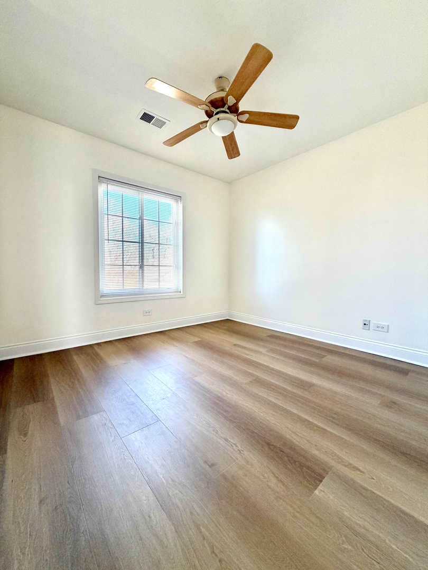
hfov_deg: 85.7
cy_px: 285
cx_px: 214
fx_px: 231
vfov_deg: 102.1
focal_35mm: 14
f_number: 2.2
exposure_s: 1/120
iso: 200
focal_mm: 2.22
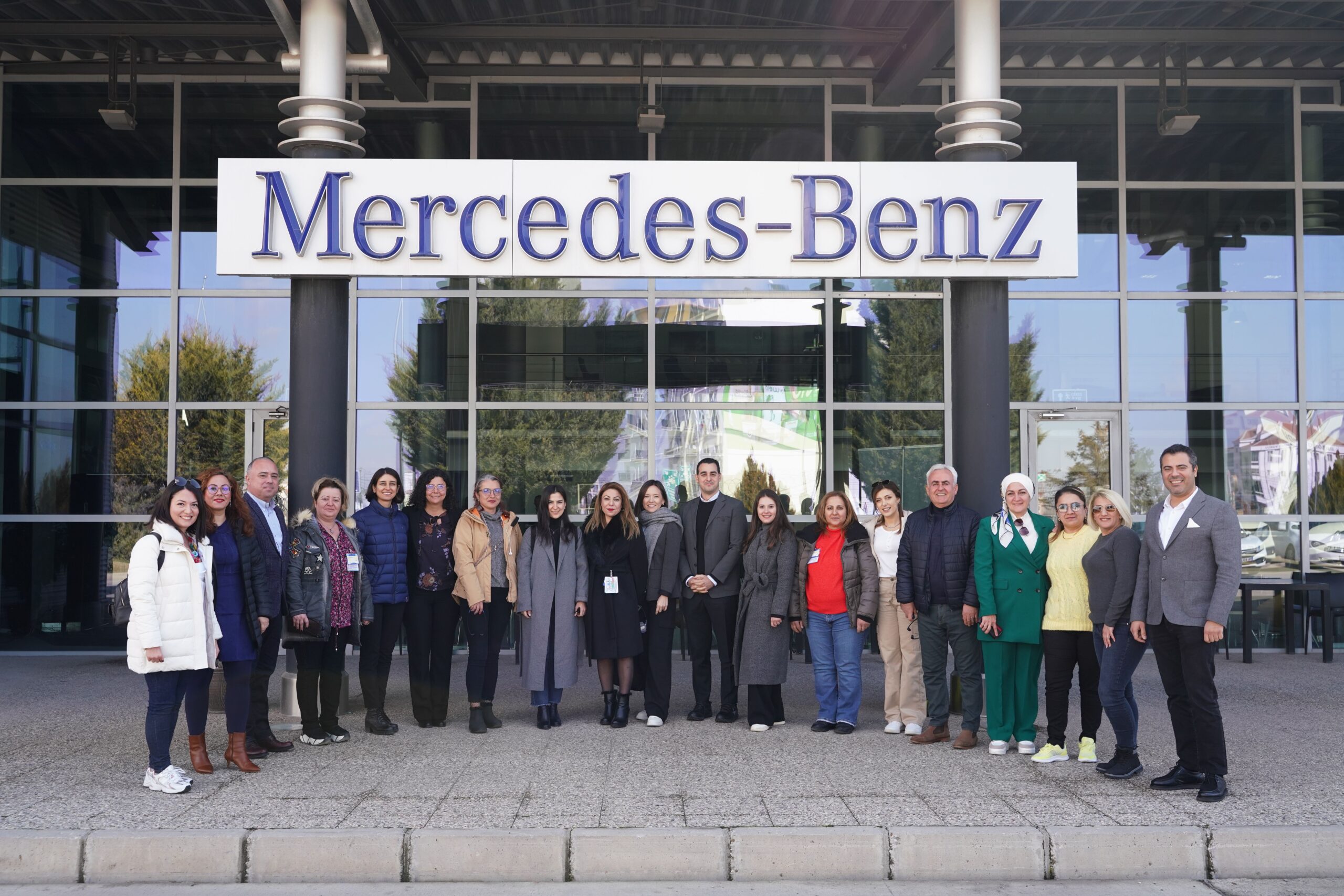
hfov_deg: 53.1
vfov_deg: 36.9
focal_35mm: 36
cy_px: 448
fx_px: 1344
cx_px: 672
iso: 500
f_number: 5.6
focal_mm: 36
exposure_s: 1/400
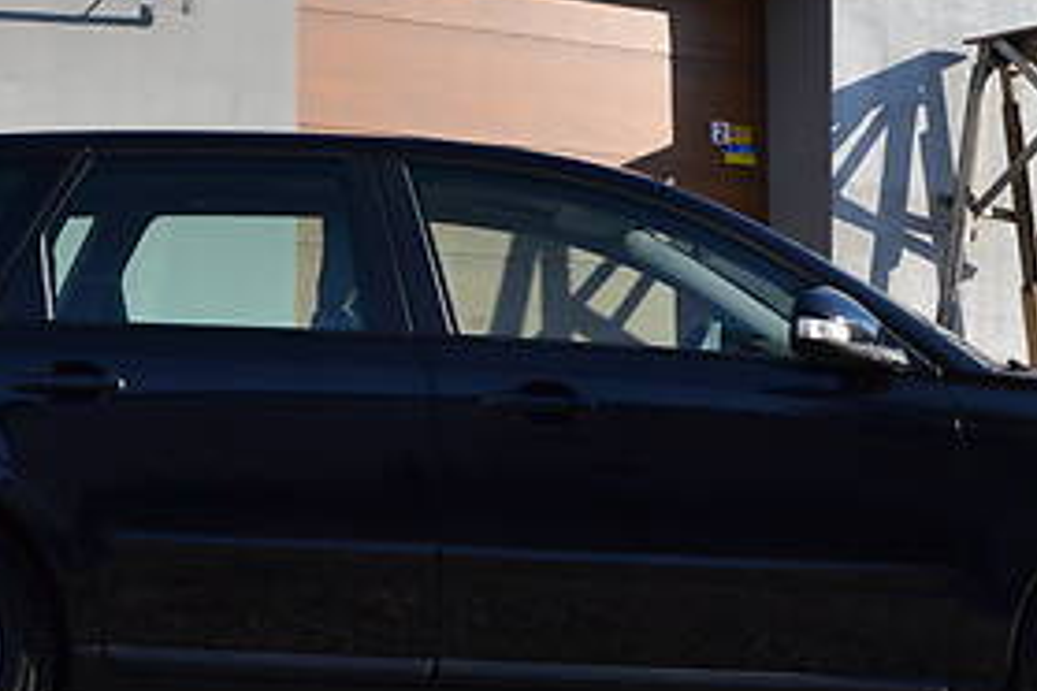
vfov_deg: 15.9
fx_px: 2477
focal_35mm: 86
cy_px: 310
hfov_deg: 23.6
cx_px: 472
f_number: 7.1
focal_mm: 20
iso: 100
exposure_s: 1/200
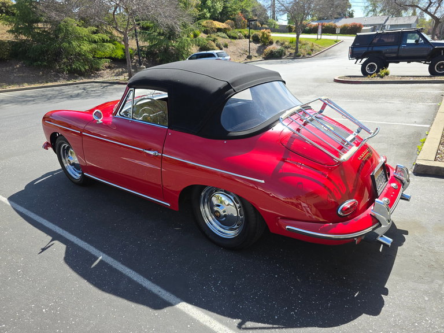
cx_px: 222
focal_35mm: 23
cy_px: 166
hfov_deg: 73.9
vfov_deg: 58.9
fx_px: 295
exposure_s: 1/2352
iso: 80
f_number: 1.7
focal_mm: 6.3
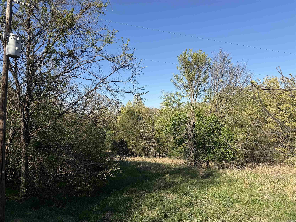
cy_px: 111
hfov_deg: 71.6
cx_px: 148
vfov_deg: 56.8
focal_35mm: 24
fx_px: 205
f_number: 1.78
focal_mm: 6.76
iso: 80
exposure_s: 1/3425
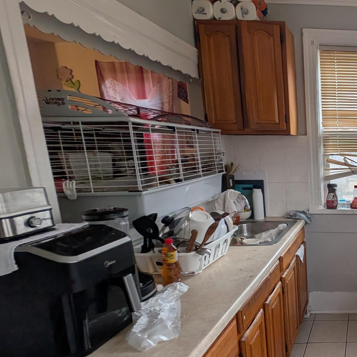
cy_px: 202
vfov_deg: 64.8
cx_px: 379
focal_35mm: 24
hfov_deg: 49.0
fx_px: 280
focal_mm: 2.23
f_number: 1.95
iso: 46
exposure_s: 1/77
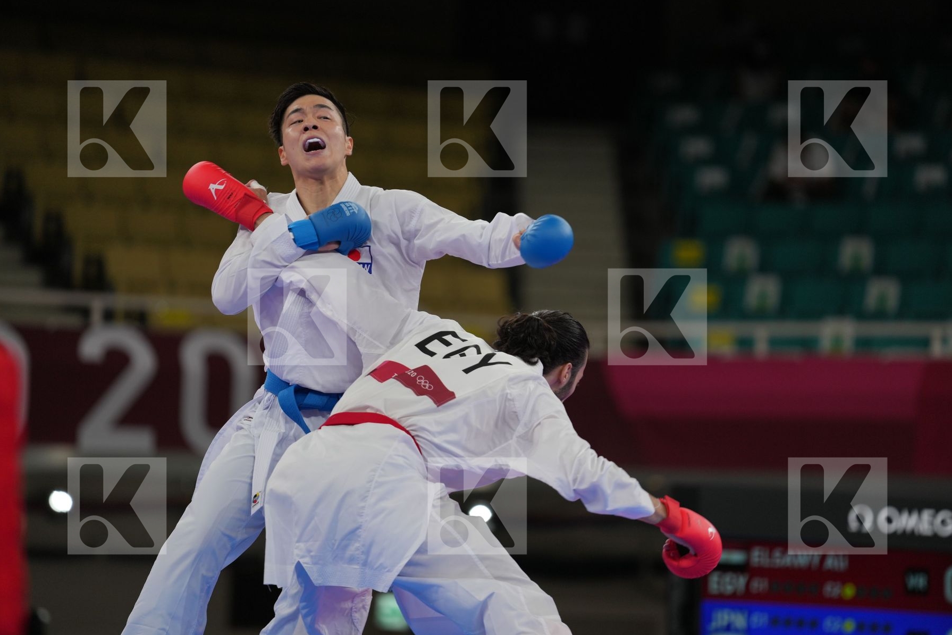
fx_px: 5315
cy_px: 317
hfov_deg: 10.2
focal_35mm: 201
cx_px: 477
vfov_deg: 6.8
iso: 400
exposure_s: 1/1000
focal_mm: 200
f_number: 2.8
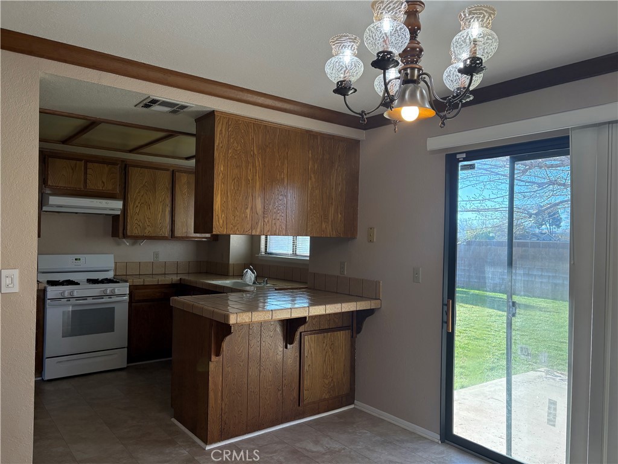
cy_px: 232
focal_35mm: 26
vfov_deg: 53.1
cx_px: 309
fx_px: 464
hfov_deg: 67.3
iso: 100
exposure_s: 1/229
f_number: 1.6
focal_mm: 5.96
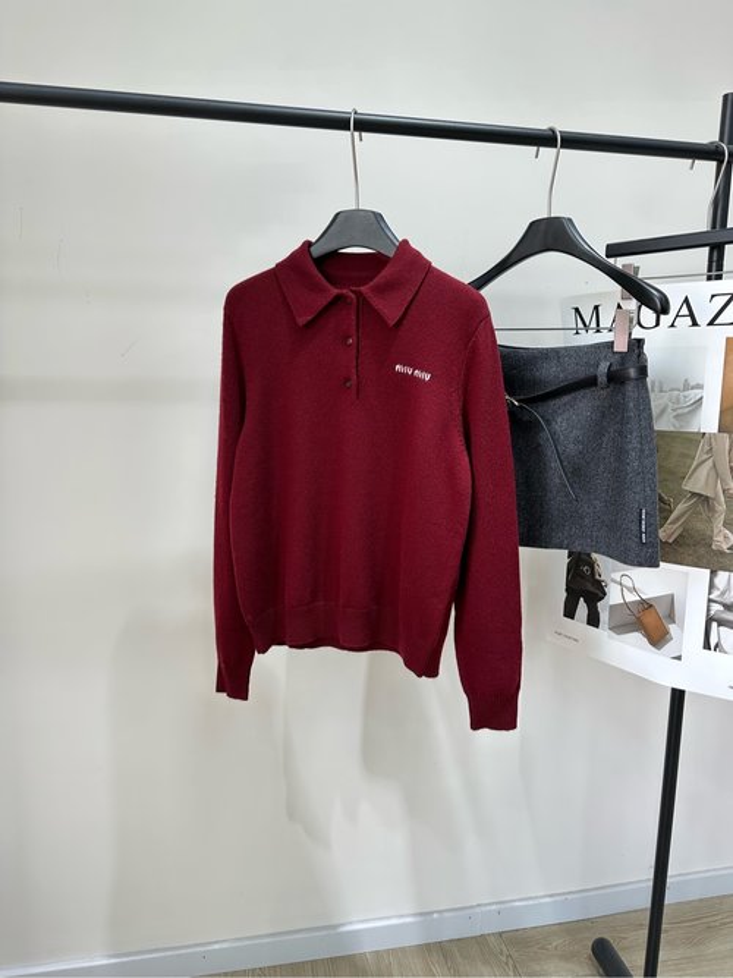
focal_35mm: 24
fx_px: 678
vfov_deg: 71.6
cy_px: 489
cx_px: 366
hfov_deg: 56.8
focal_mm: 6.86
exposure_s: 1/121
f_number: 1.78
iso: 125
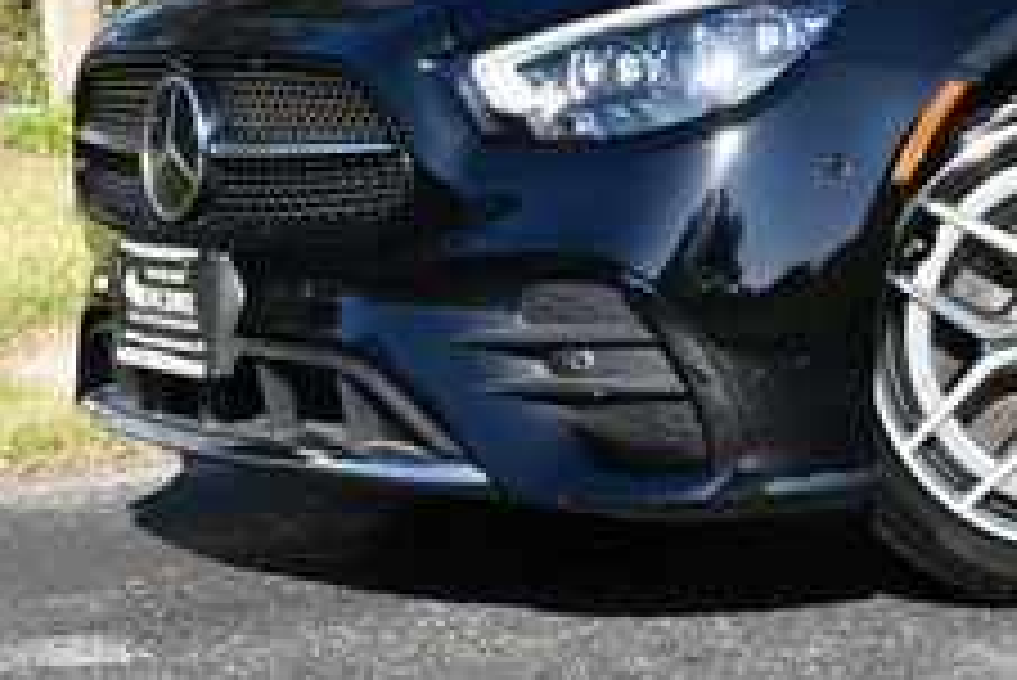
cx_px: 1350
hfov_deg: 14.4
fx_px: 3844
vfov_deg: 9.9
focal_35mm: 136
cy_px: -252
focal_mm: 24
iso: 160
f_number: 8
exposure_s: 1/250
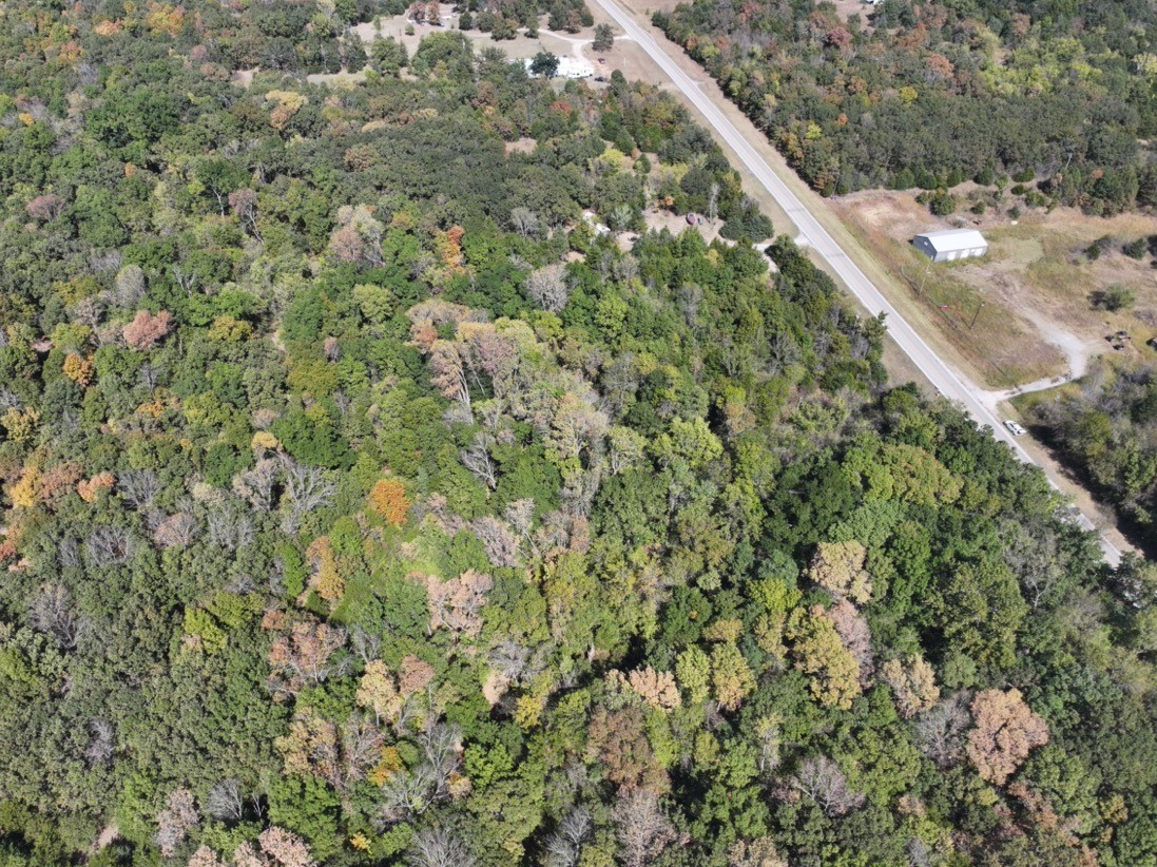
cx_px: 523
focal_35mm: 28
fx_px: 936
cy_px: 502
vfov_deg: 49.5
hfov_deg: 63.3
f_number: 2.8
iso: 100
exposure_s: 1/1600
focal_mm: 12.29
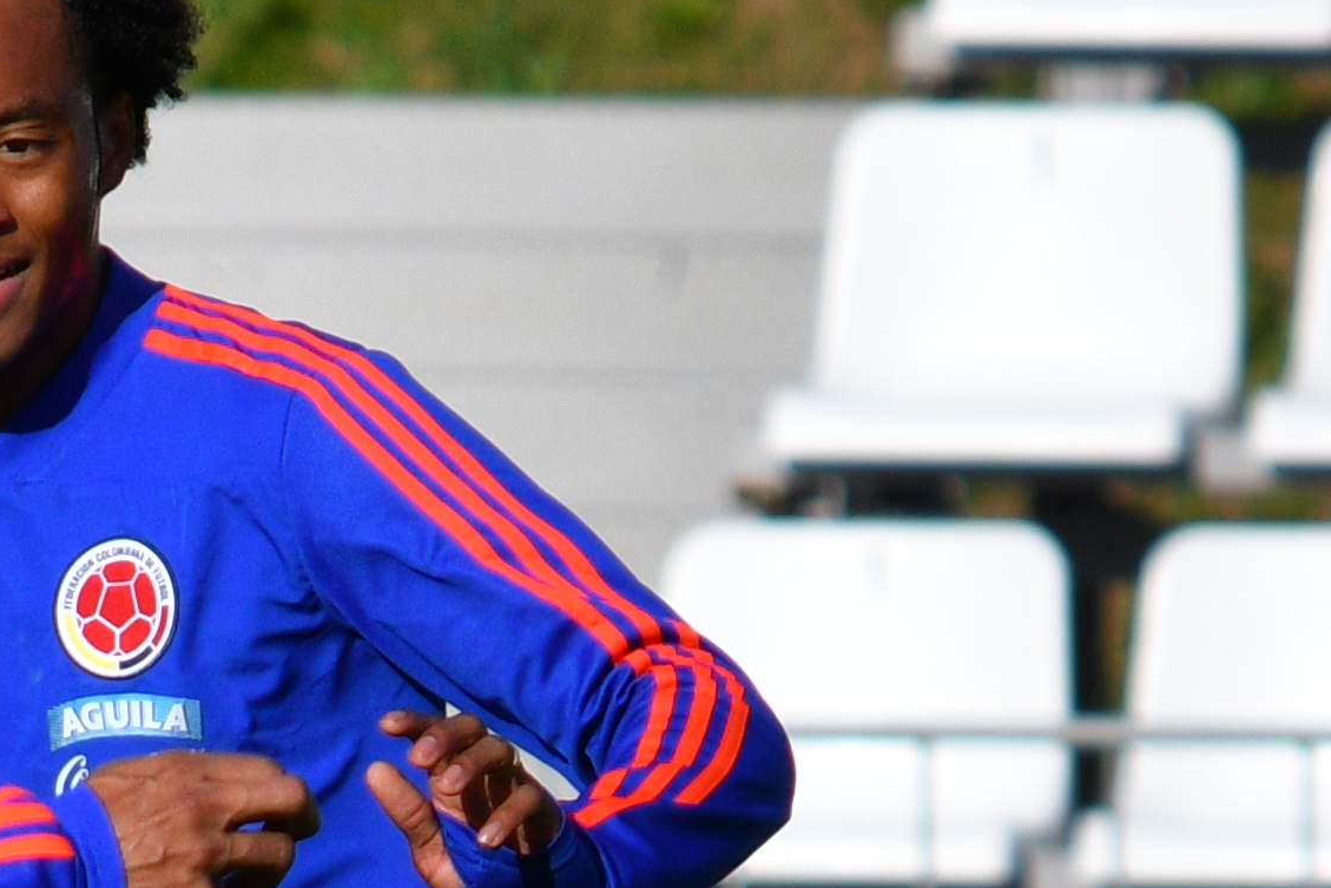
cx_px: -158
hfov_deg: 0.9
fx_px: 82046
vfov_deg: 0.6
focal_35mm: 2219
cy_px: 1486
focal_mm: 300
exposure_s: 1/2000
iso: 360
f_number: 8
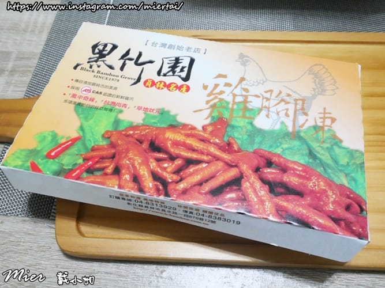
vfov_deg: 46.8
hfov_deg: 60.0
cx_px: 192
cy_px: 144
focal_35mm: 30
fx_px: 334
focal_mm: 15
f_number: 10
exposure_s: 1/25
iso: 3200
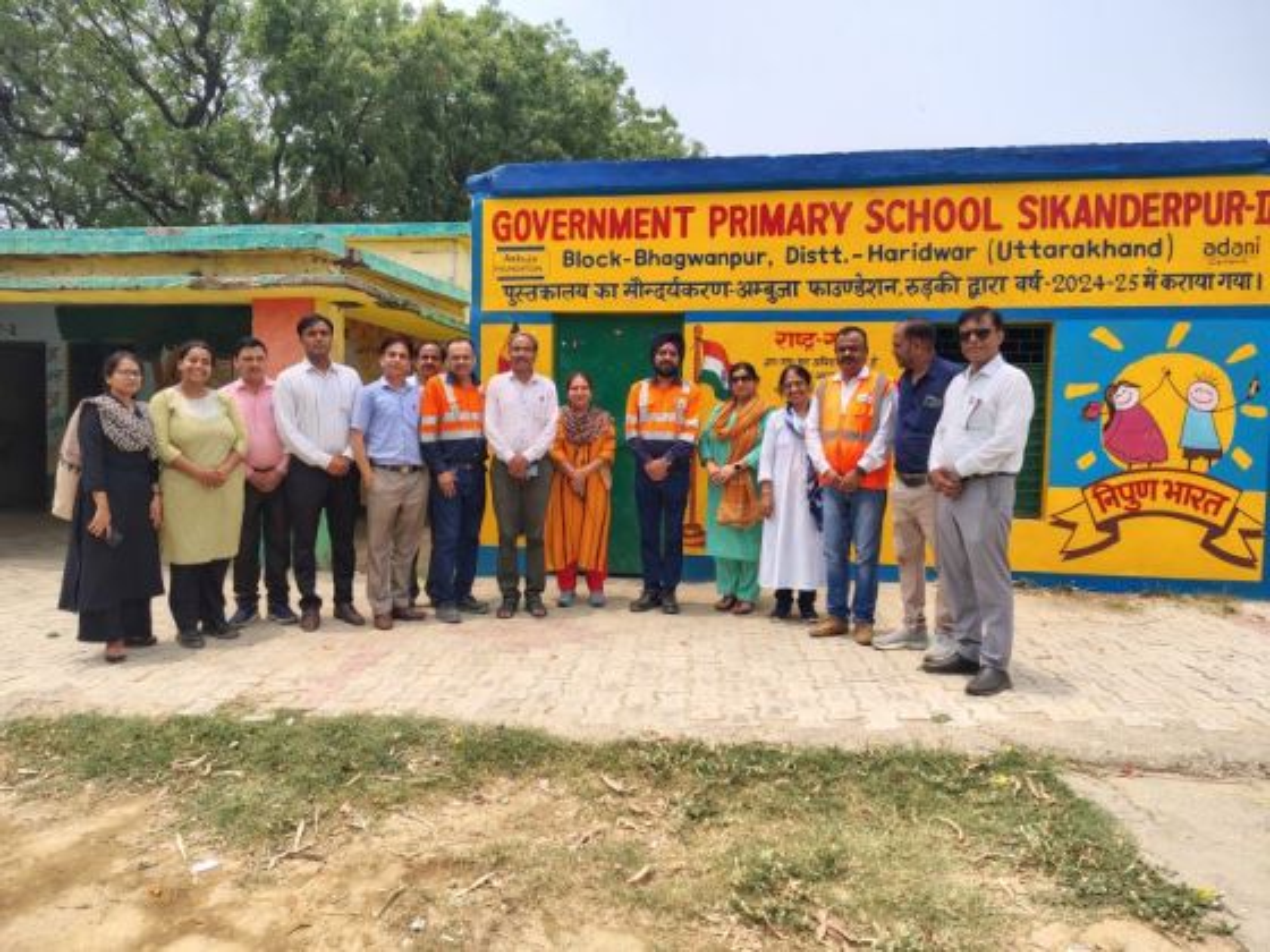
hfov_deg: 71.6
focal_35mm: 24
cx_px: 635
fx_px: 881
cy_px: 476
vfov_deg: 56.8
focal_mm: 5.56
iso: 100
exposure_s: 1/1134
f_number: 1.8
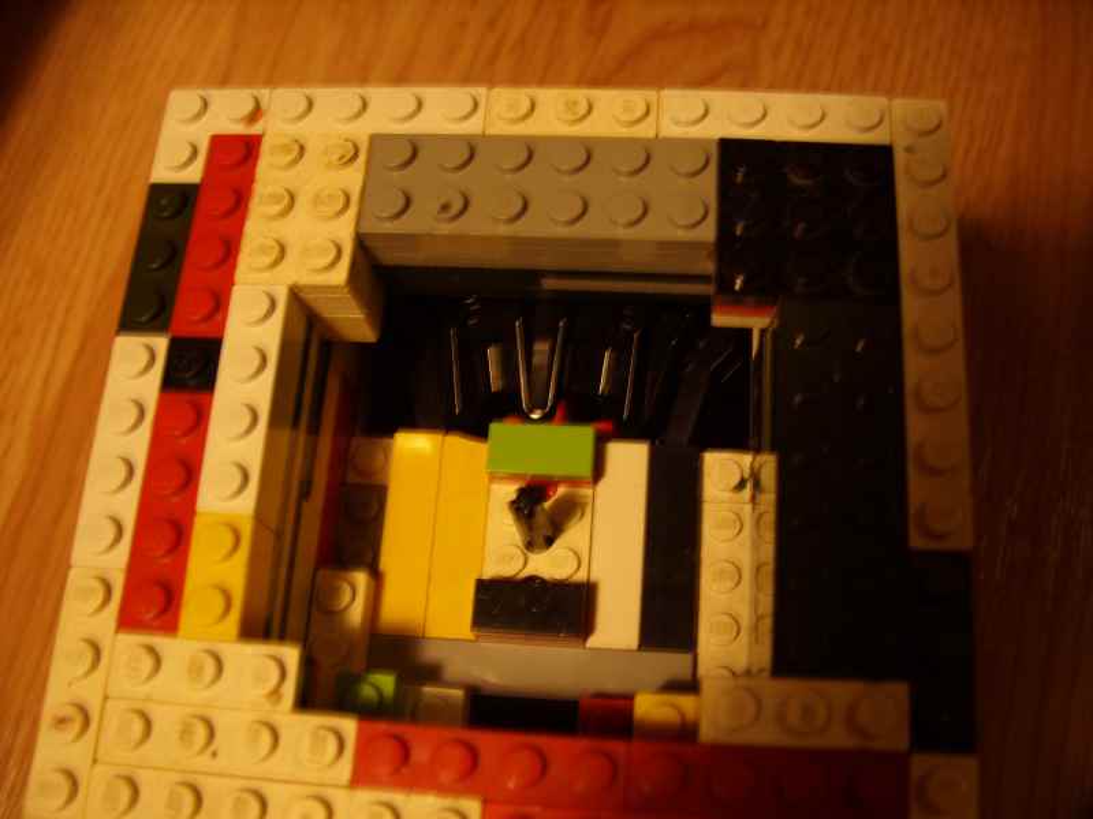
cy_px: 410
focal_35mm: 38
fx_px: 1200
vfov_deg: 37.7
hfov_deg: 49.0
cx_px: 546
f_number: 2.8
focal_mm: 7.8
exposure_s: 1/10
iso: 100
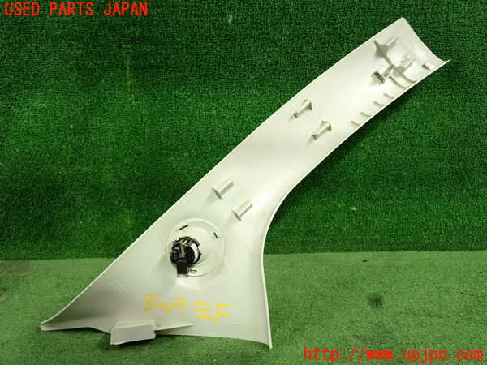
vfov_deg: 44.2
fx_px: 450
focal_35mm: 32
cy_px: 182
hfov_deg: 56.8
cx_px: 244
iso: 1600
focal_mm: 5.79
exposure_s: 1/125
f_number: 2.4
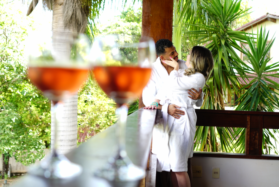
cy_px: 94
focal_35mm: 52
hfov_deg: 38.2
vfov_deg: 26.0
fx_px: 403
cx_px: 140
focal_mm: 35
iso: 64
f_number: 3.2
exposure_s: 1/50
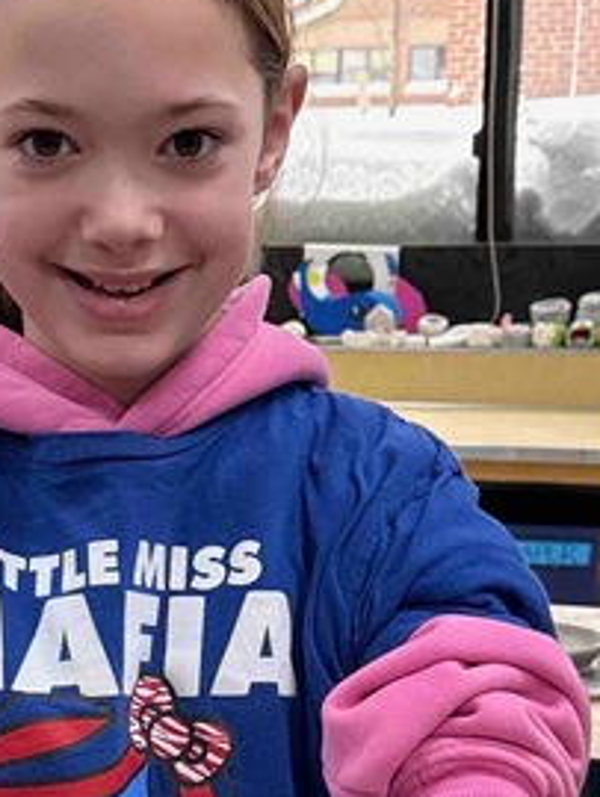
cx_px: 56
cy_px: 759
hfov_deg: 16.1
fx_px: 2100
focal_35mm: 91
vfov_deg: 20.9
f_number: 1.78
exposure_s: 1/301
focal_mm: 6.76
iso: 200
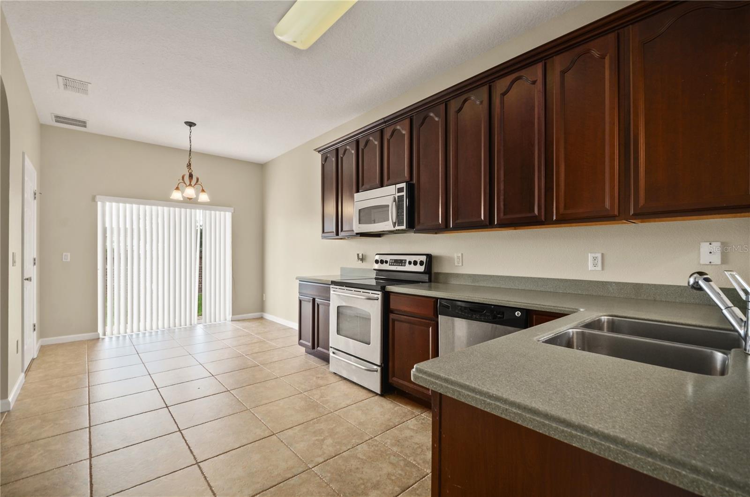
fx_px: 312
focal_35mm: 15
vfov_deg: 77.0
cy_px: 248
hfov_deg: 100.5
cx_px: 375
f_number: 8
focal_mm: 10
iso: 200
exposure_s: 1/3
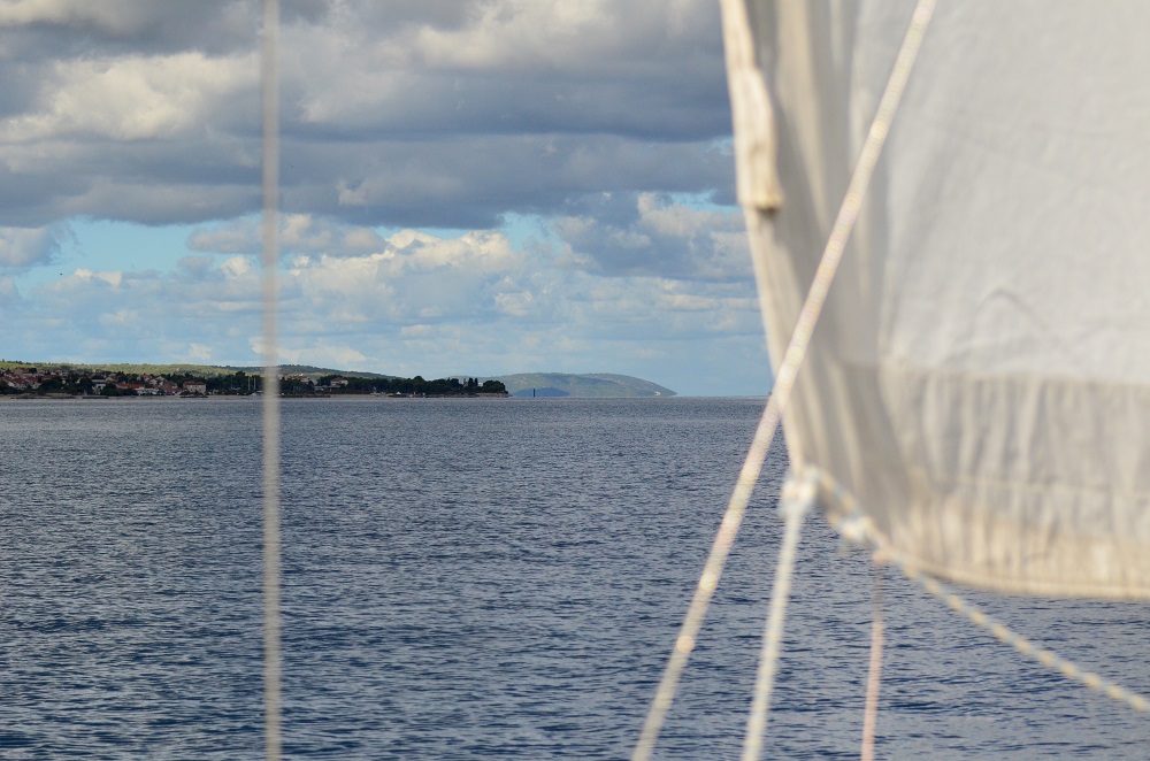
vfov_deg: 13.0
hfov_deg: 19.5
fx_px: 3347
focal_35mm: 105
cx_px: 575
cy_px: 380
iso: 800
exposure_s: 1/8000
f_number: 4.5
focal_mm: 70
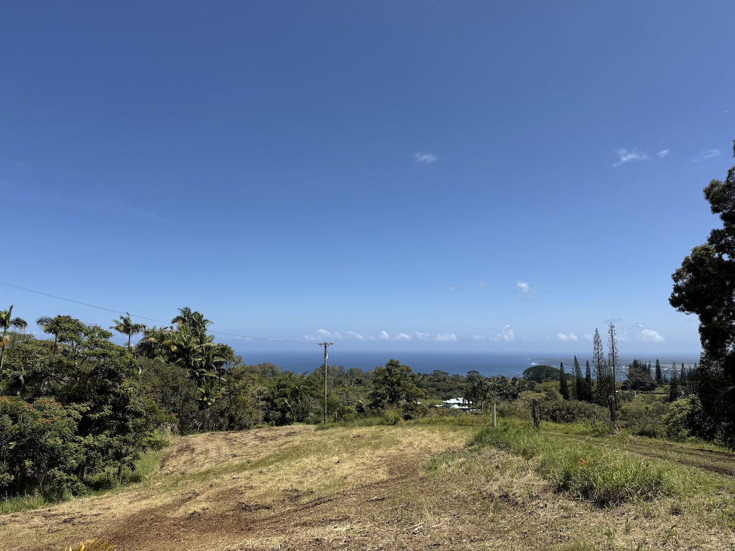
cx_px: 368
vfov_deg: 56.8
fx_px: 510
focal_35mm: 24
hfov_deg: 71.6
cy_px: 276
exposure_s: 1/6173
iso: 80
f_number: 1.78
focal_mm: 6.76
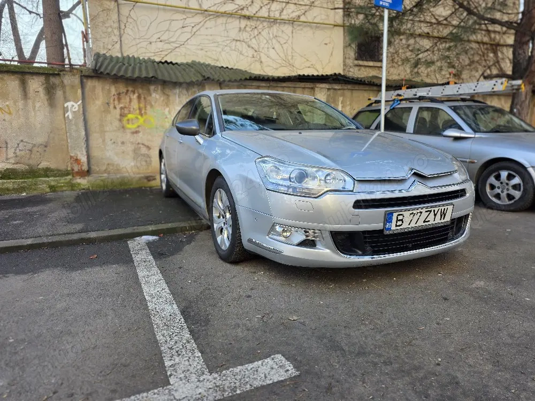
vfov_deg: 58.9
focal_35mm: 23
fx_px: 355
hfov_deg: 73.9
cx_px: 268
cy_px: 200
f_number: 1.7
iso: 32
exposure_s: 1/370
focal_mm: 6.25
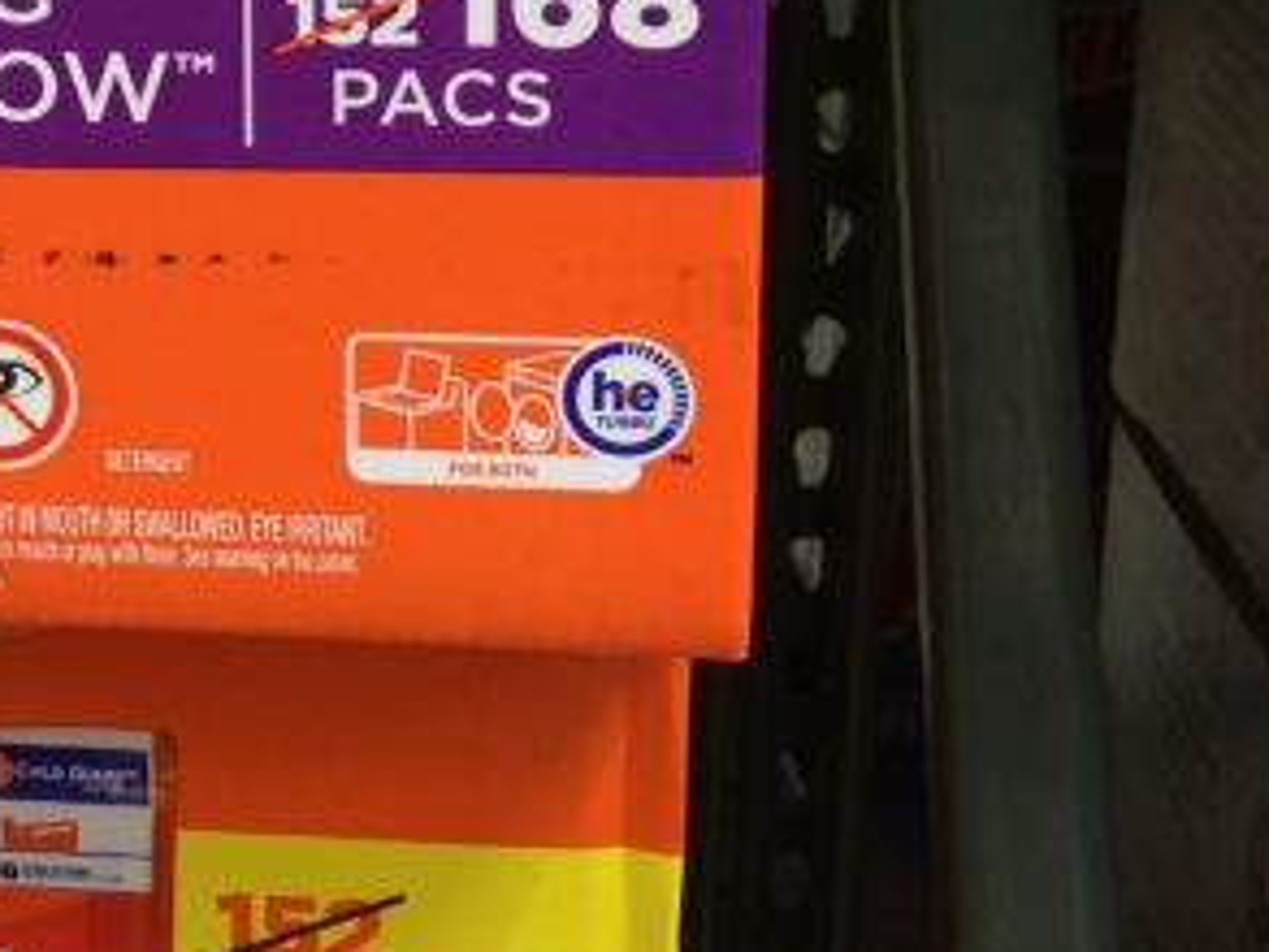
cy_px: -95
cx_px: -126
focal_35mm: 76
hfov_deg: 24.0
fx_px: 2787
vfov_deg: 18.7
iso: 80
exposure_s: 1/30
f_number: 2.2
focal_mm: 4.15
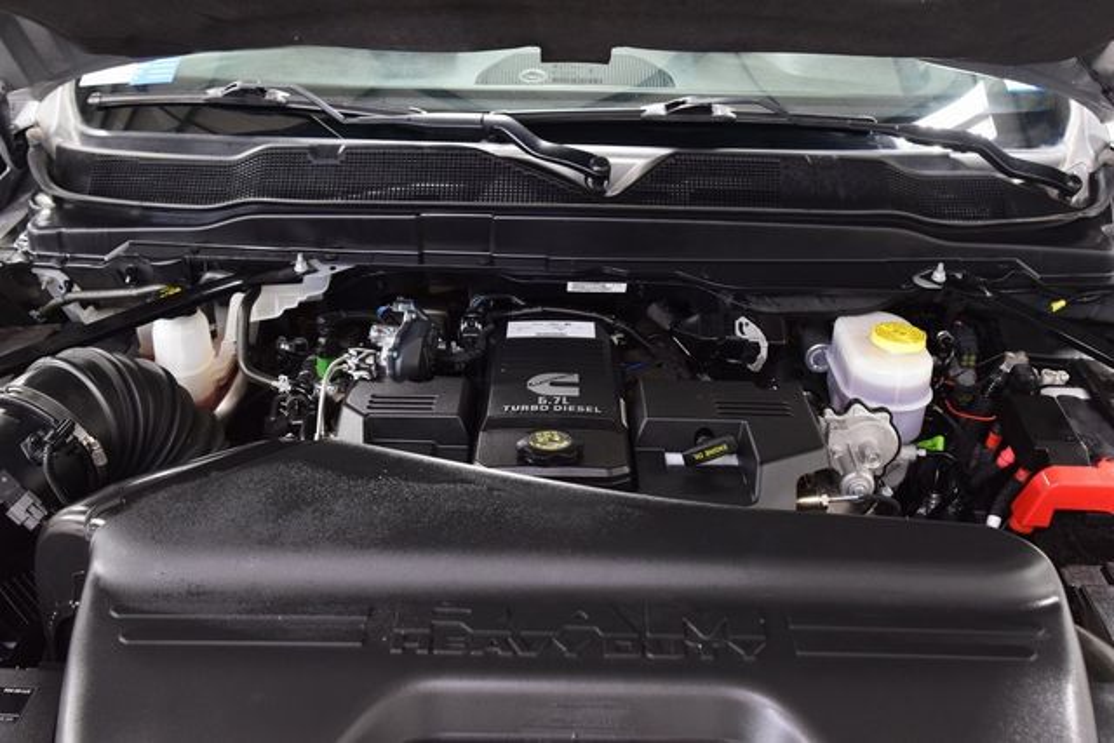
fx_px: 1114
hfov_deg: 53.1
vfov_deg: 36.9
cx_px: 557
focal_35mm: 36
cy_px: 372
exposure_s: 1/15
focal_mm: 24
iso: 1600
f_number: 5
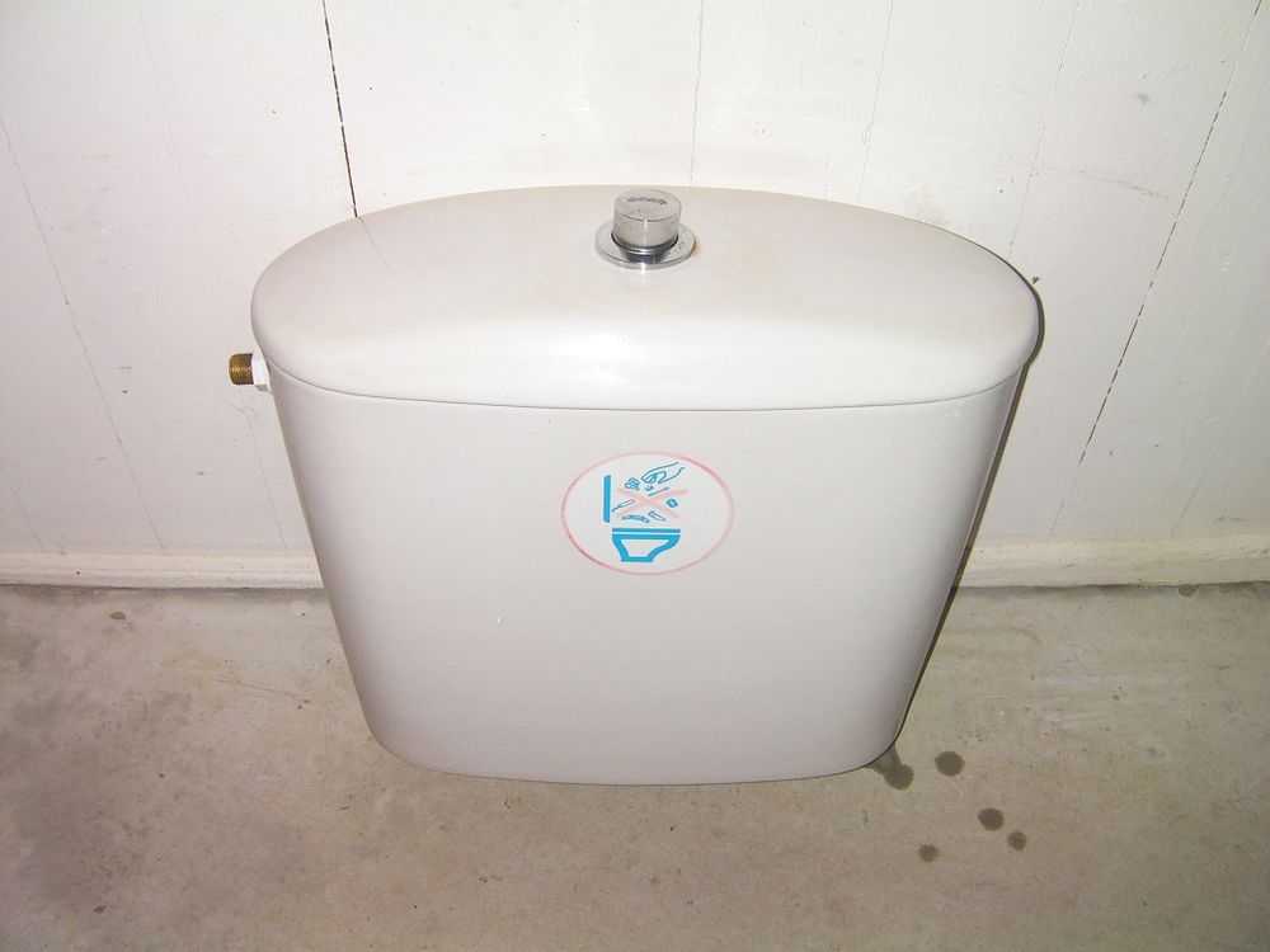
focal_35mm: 38
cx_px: 635
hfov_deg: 49.0
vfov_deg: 37.7
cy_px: 476
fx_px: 1394
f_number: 3.5
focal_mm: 6.8
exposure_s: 1/30
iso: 200
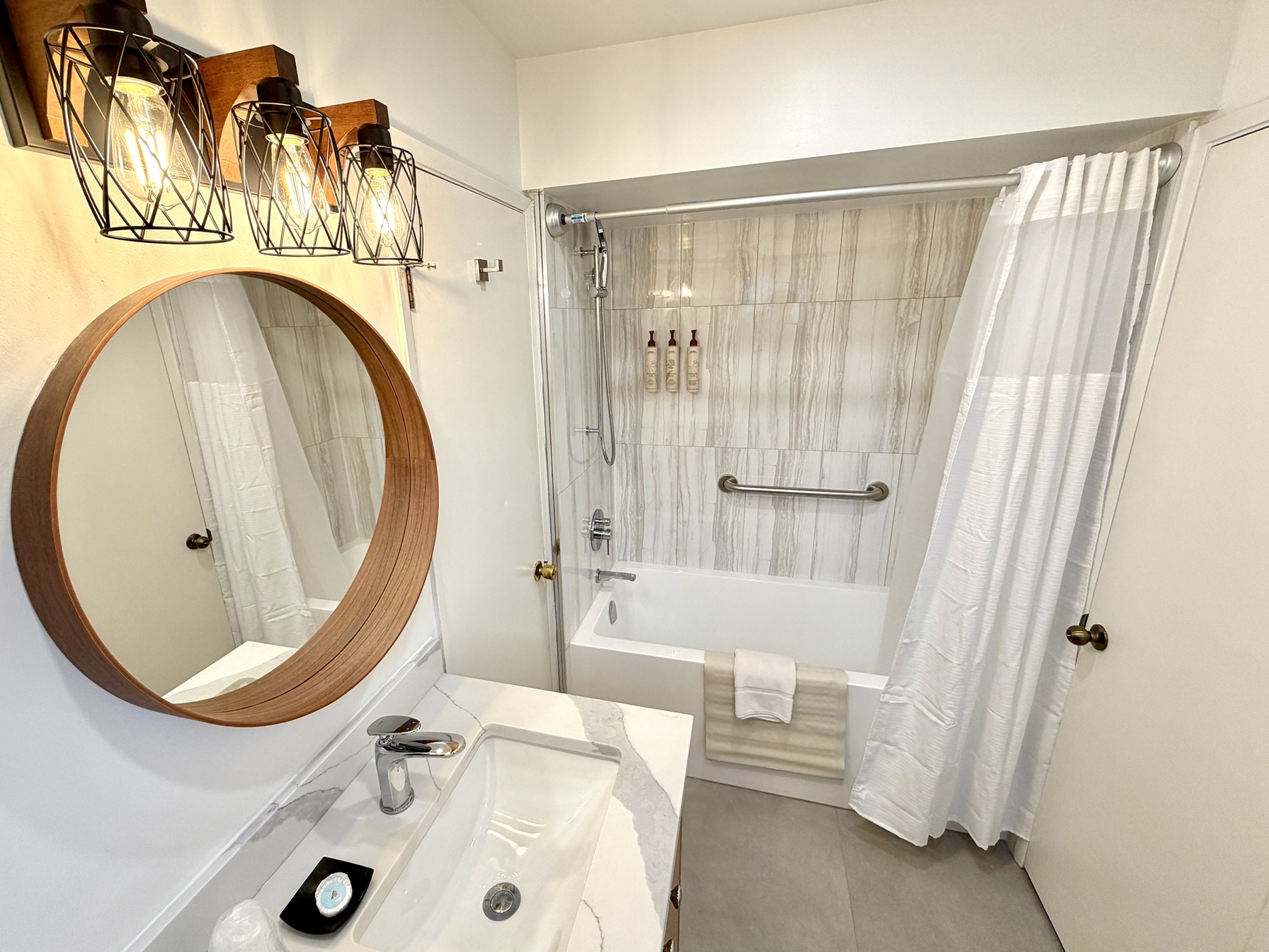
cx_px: 592
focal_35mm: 15
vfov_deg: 81.7
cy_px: 477
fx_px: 550
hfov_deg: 98.0
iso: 100
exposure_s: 1/120
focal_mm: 2.22
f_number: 2.2
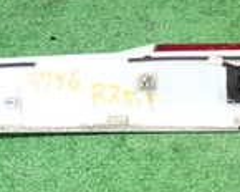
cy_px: 74
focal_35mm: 101
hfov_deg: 18.5
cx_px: 245
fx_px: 717
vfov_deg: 15.2
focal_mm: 4.5
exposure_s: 1/40
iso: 200
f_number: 2
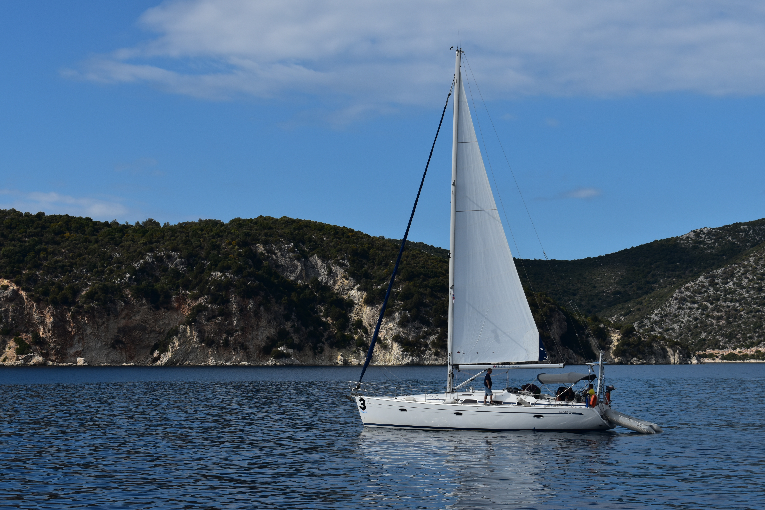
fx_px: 1753
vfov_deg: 16.6
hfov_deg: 24.6
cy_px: 255
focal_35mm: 82
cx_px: 382
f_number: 9
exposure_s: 1/800
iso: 200
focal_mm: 55
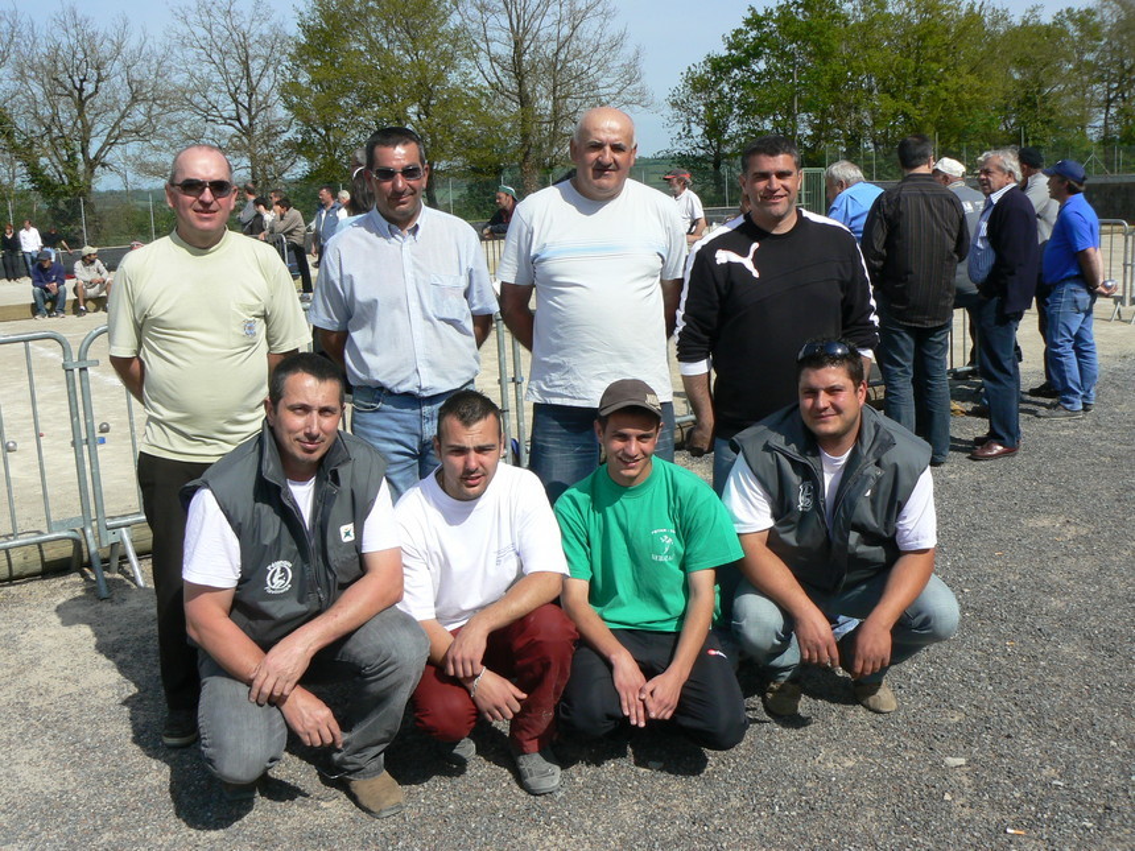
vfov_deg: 39.7
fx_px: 1180
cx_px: 568
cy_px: 426
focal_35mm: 36
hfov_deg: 51.4
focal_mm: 6
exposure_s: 1/500
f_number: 7.1
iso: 80
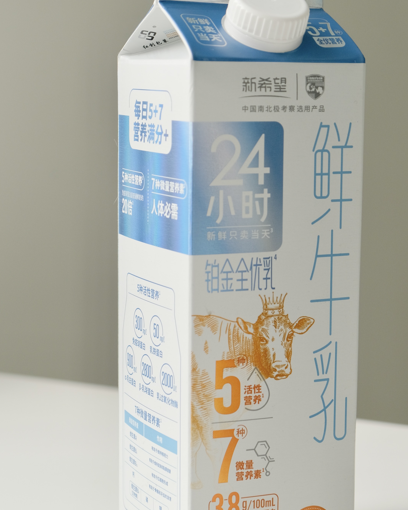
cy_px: 258
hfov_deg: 18.5
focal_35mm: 83
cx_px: 238
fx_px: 1253
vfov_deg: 23.0
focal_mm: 36.6
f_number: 4.5
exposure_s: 1/210
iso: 320
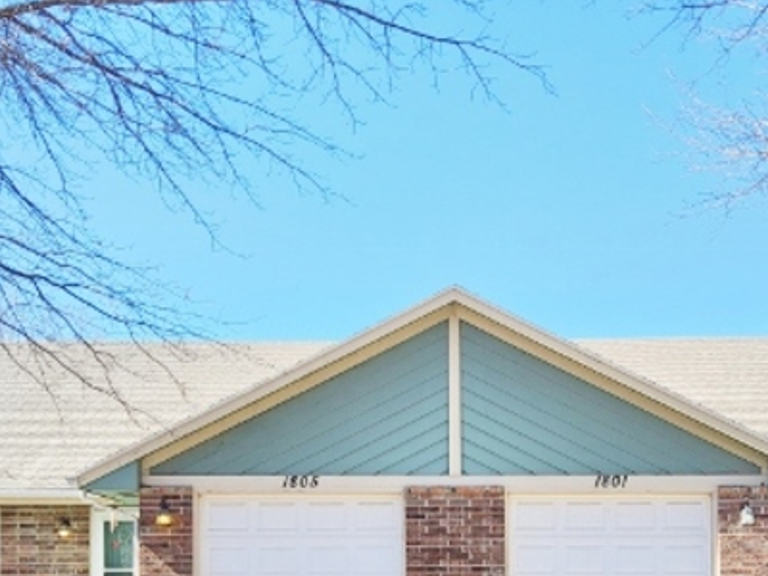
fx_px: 1109
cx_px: 449
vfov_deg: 27.5
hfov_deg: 38.1
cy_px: 574
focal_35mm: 50
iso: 32
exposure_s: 1/533
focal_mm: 3.08
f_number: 2
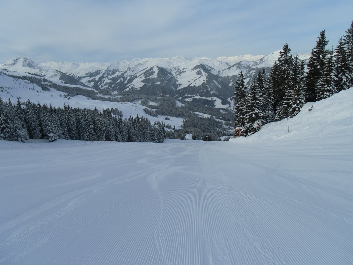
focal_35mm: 24
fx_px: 245
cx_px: 176
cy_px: 132
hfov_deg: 71.6
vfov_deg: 56.8
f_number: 7.9
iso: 64
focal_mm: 4.24
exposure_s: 1/200
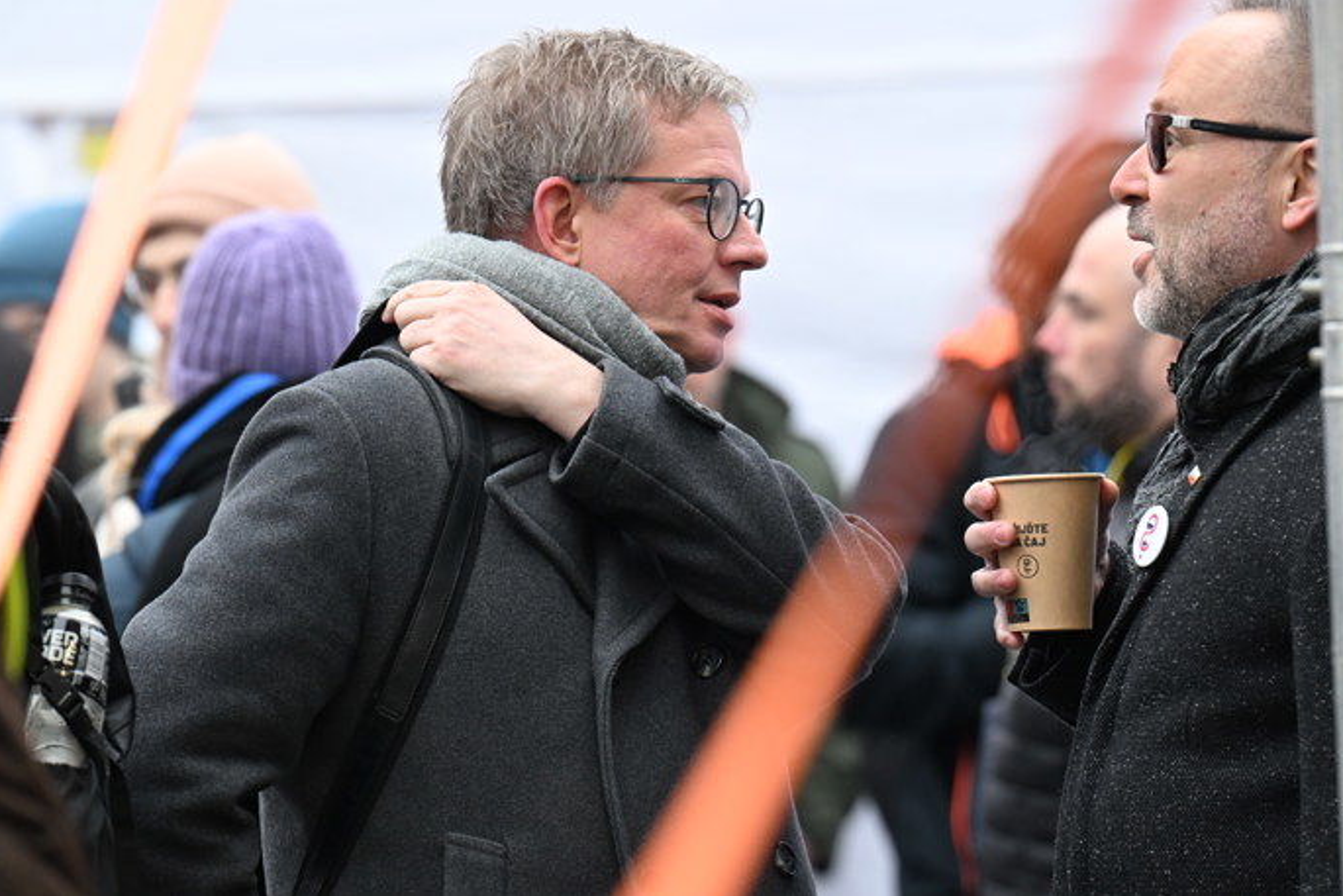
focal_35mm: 302
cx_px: 672
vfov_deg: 4.6
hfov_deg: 6.8
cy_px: 449
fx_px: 11268
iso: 1000
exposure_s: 1/400
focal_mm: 200
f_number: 4.5
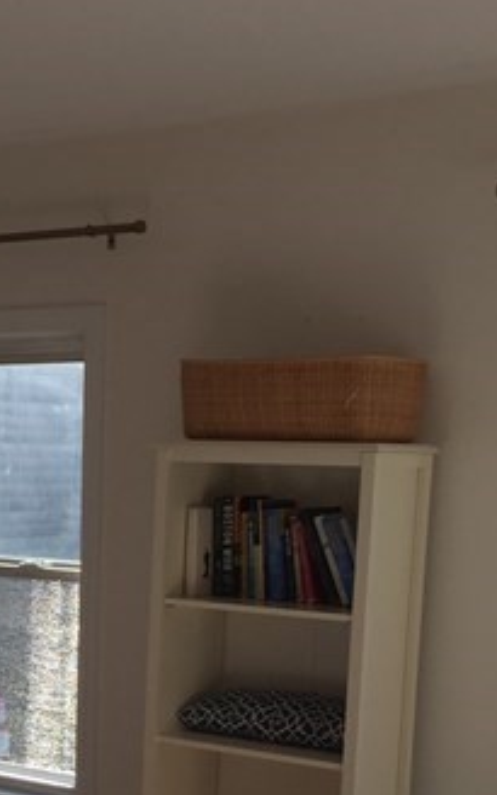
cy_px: 691
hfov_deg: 17.6
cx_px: -29
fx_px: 1560
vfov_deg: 27.7
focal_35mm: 72
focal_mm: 4.15
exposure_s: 1/388
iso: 32
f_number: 2.2
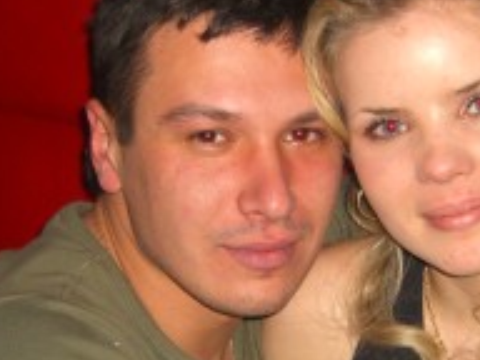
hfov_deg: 16.5
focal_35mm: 119
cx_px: 332
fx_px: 1650
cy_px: 292
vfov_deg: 12.4
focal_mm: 7.9
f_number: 2.8
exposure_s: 1/60
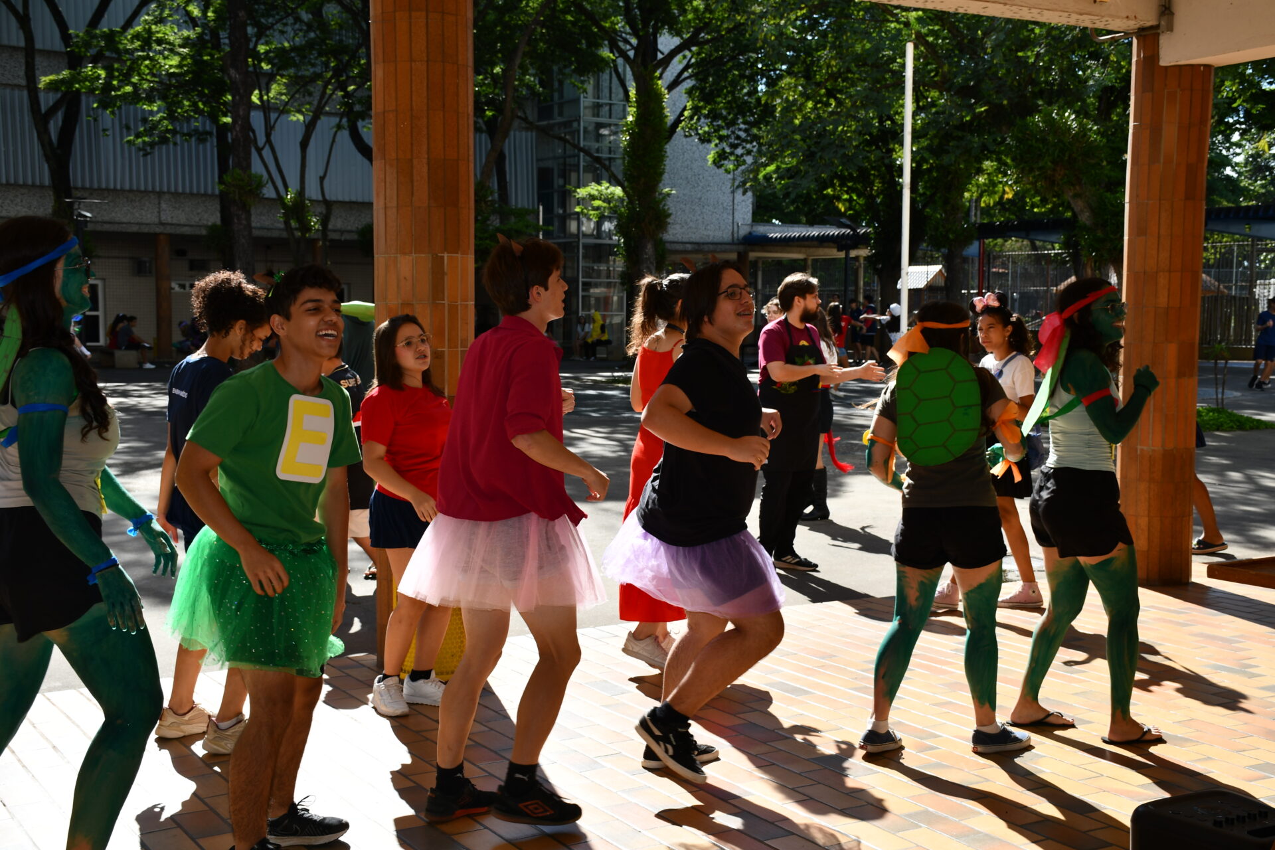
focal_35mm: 45
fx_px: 1594
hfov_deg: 43.6
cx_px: 638
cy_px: 425
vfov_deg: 29.9
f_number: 7.1
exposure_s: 1/250
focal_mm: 30
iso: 100
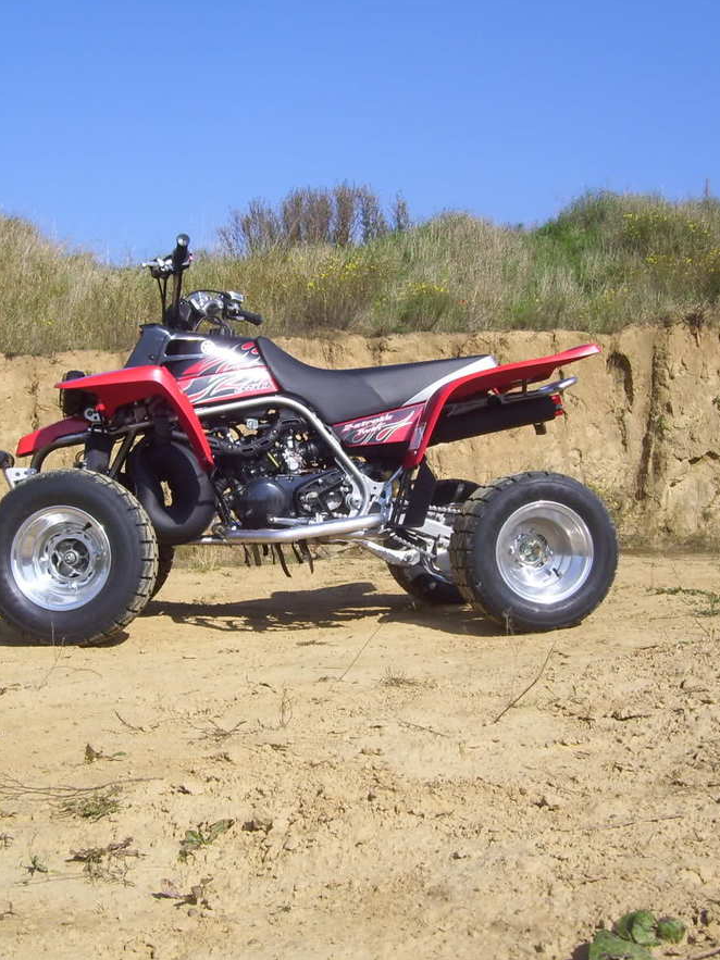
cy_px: 478
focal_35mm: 49
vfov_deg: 38.9
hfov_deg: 29.5
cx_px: 266
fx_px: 1359
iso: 80
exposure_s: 1/800
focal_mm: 6
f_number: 4.8
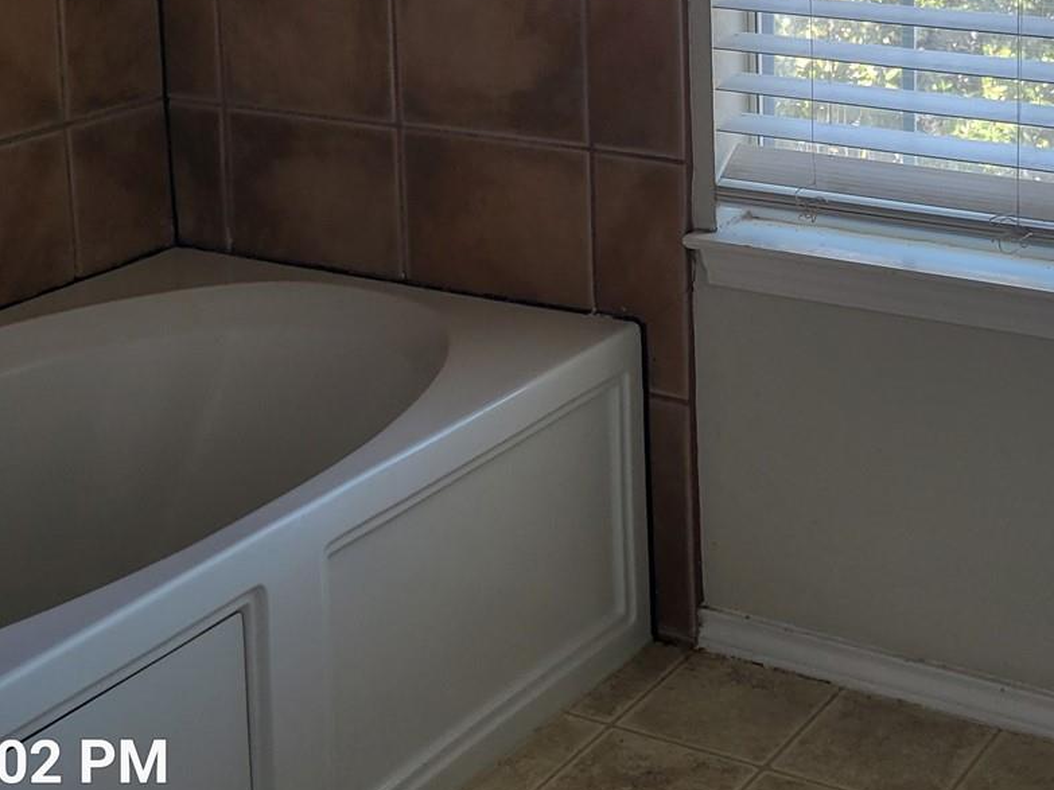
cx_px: 709
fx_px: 2070
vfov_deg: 20.5
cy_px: -106
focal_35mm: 68
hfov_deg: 28.4
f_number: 1.8
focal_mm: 5.4
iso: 64
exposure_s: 1/120
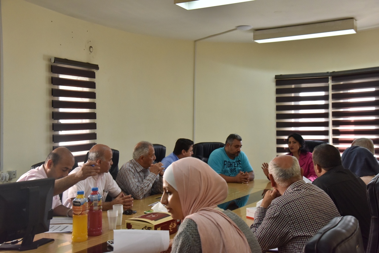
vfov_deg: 30.5
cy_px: 126
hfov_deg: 44.5
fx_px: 463
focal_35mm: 44
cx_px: 190
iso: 2000
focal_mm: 44
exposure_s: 1/200
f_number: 7.1
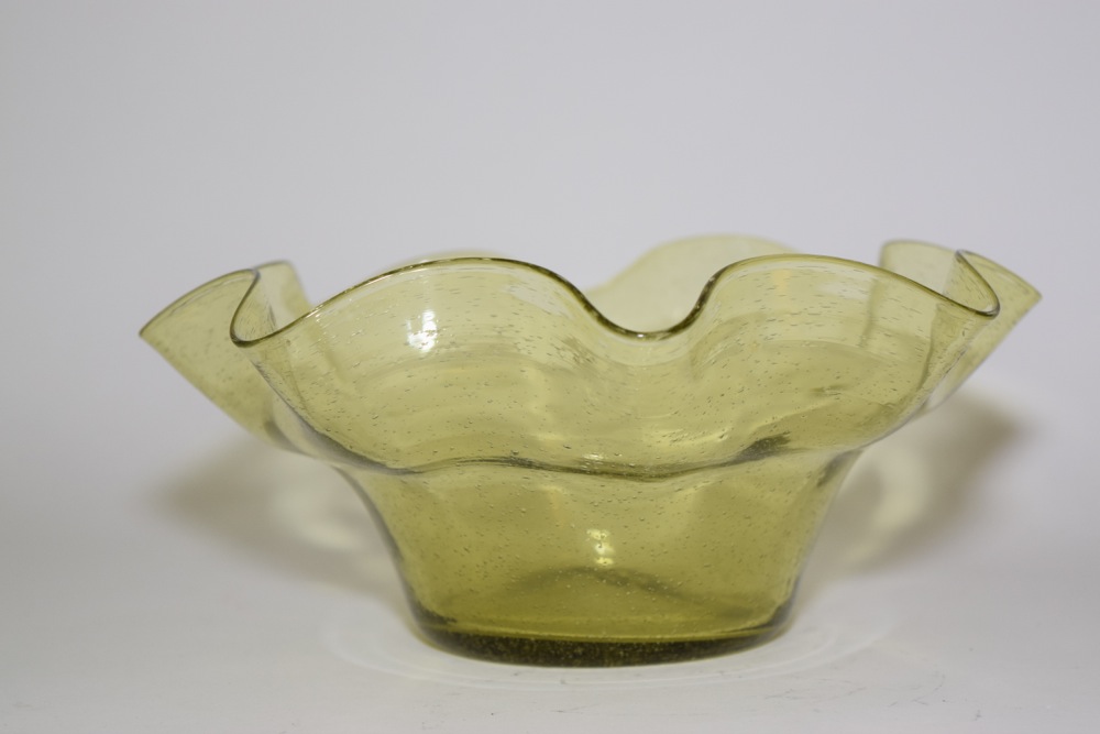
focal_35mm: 82
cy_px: 367
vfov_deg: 16.6
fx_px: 2521
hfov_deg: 24.6
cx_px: 550
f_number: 5.6
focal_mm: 55
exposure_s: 1/60
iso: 720
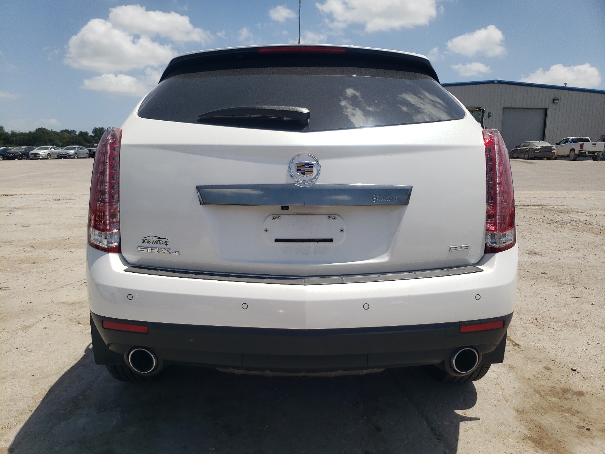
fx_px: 454
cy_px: 227
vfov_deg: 53.1
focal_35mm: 26
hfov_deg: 67.3
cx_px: 302
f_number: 1.5
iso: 50
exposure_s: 1/5000
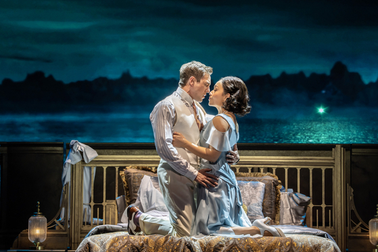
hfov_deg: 11.1
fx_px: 1943
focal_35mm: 185
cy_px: 126
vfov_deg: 7.4
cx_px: 189
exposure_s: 1/125
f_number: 8
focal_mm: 185
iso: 640
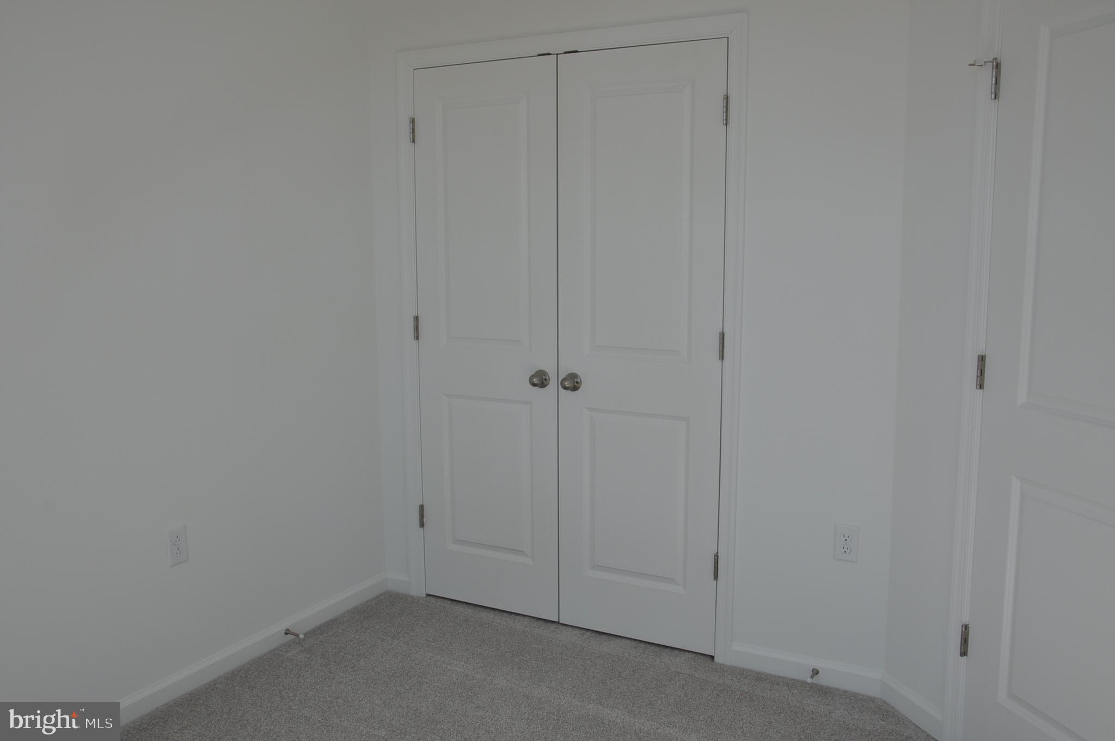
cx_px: 558
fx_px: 974
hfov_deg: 59.6
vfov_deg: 41.6
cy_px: 370
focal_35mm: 32
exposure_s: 1/100
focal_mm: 21
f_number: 10
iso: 200
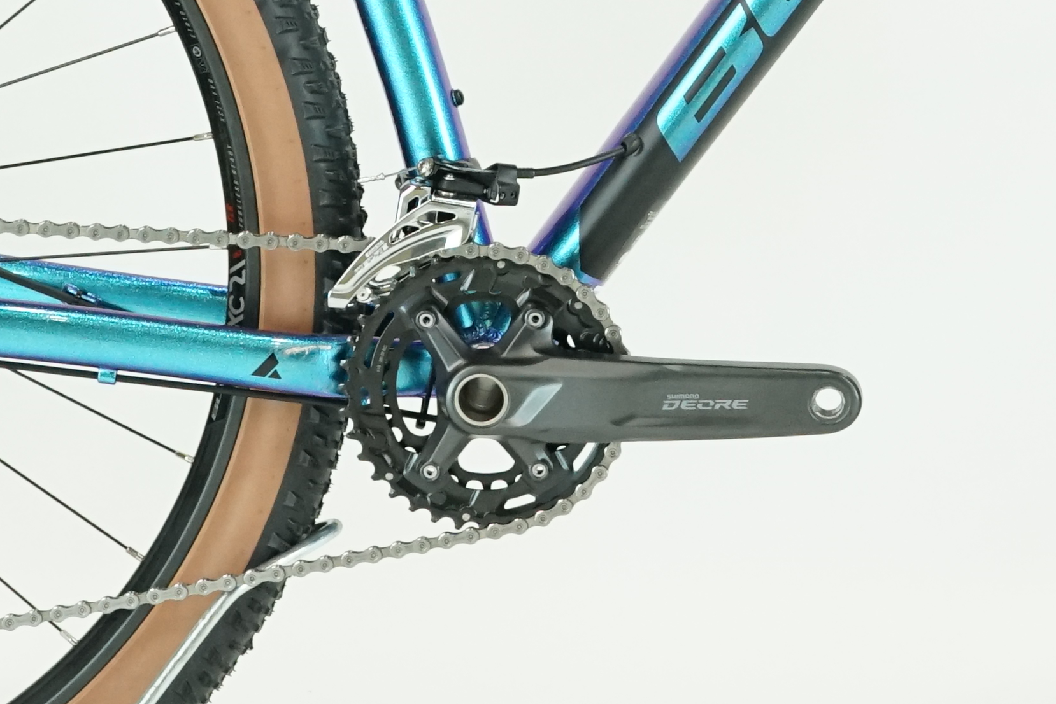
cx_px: 784
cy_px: -220
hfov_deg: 10.3
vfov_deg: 6.8
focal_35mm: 199
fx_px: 5838
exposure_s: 1/200
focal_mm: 55
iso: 2500
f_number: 6.3
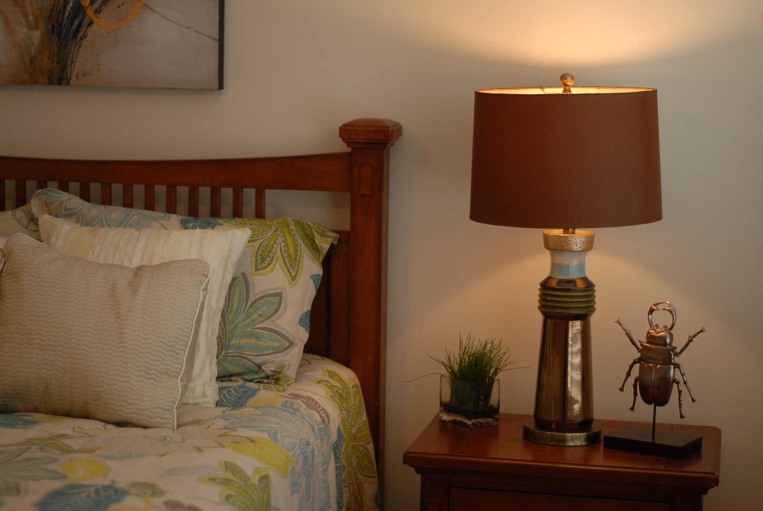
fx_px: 1591
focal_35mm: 75
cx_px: 382
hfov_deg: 27.0
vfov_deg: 18.2
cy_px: 256
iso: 250
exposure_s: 1/250
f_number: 1.8
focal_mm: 50
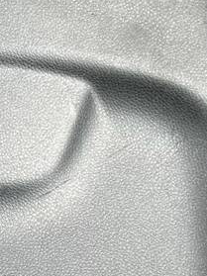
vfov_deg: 13.3
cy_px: 156
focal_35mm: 149
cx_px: -103
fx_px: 1189
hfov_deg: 9.7
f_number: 1.6
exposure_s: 1/484
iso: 50
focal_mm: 5.1
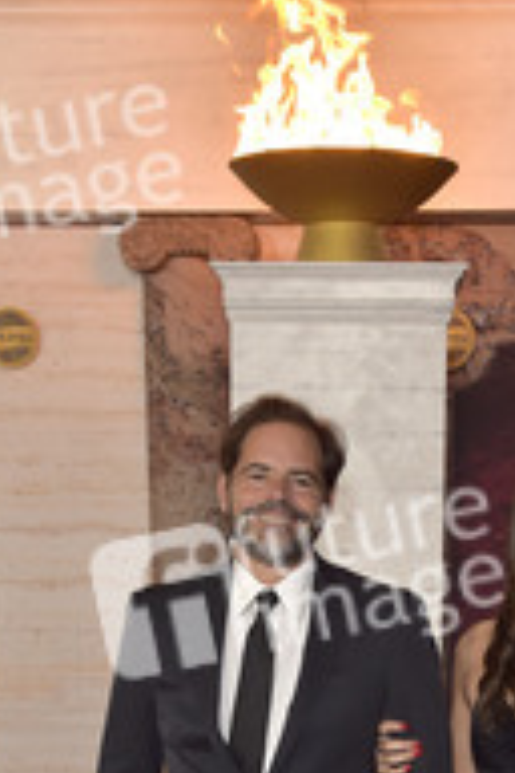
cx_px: 416
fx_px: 1695
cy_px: 785
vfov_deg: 24.4
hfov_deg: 17.1
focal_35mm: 79
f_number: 5.6
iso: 1000
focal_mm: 38
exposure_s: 1/250
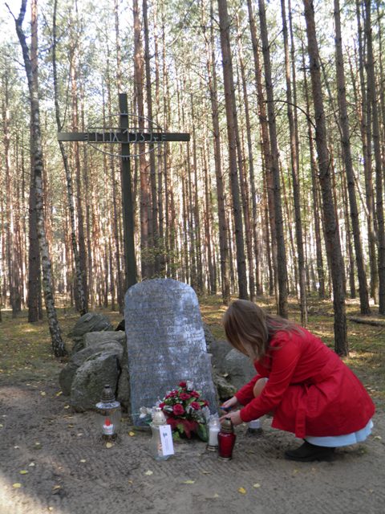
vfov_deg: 52.6
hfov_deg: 40.7
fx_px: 519
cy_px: 257
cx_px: 192
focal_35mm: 35
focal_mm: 6.3
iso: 50
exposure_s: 1/30
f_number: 3.1
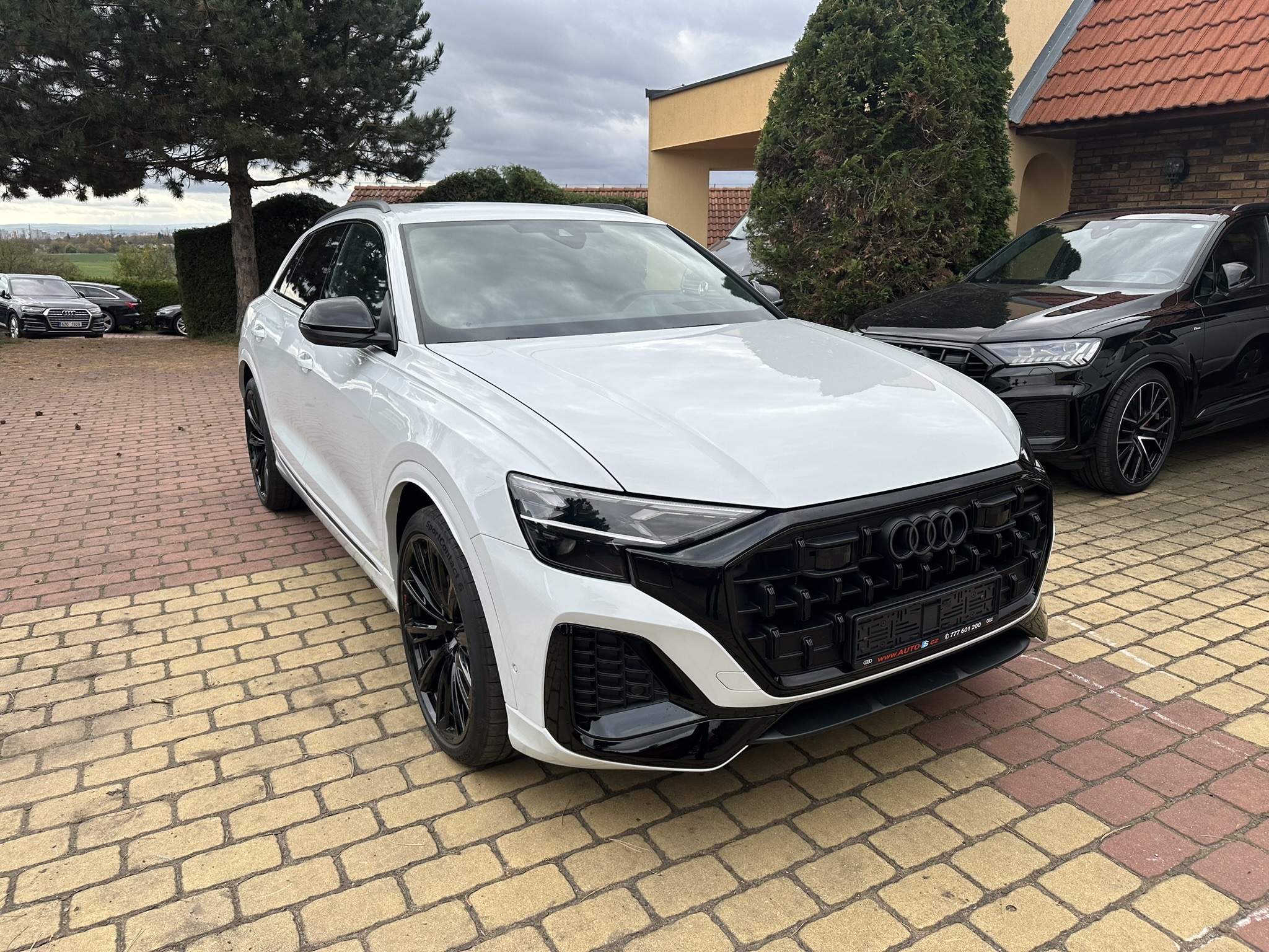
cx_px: 634
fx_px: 880
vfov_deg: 56.8
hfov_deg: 71.6
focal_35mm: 24
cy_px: 476
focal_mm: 6.86
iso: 80
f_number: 1.78
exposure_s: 1/1272
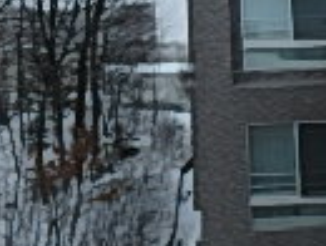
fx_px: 972
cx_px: 213
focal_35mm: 103
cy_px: 18
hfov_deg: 19.0
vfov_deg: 14.2
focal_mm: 3.7
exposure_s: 1/400
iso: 125
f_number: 6
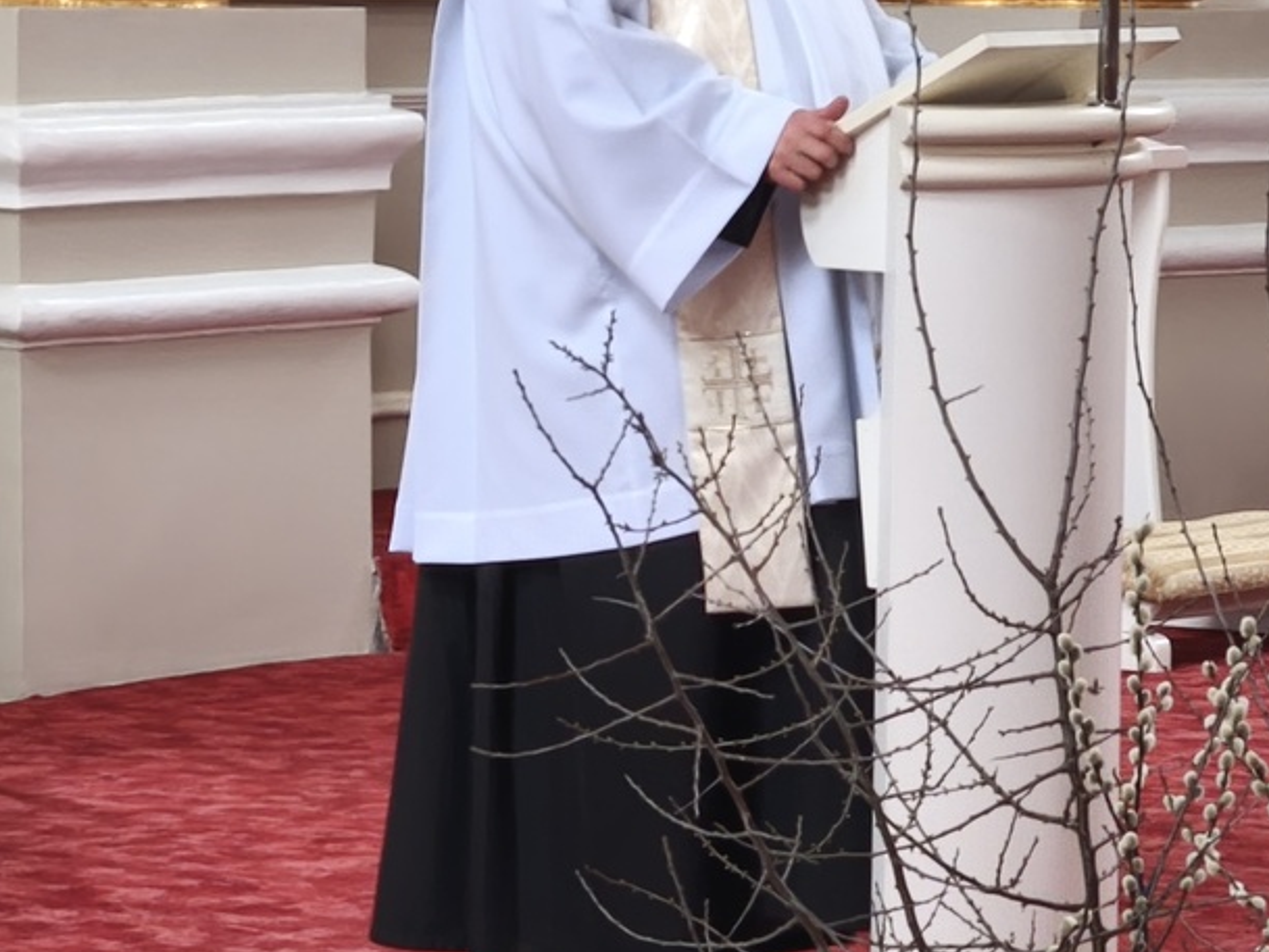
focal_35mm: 201
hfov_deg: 9.8
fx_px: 7370
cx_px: 327
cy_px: 209
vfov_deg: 7.4
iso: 1600
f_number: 2
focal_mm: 8.8
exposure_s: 1/50
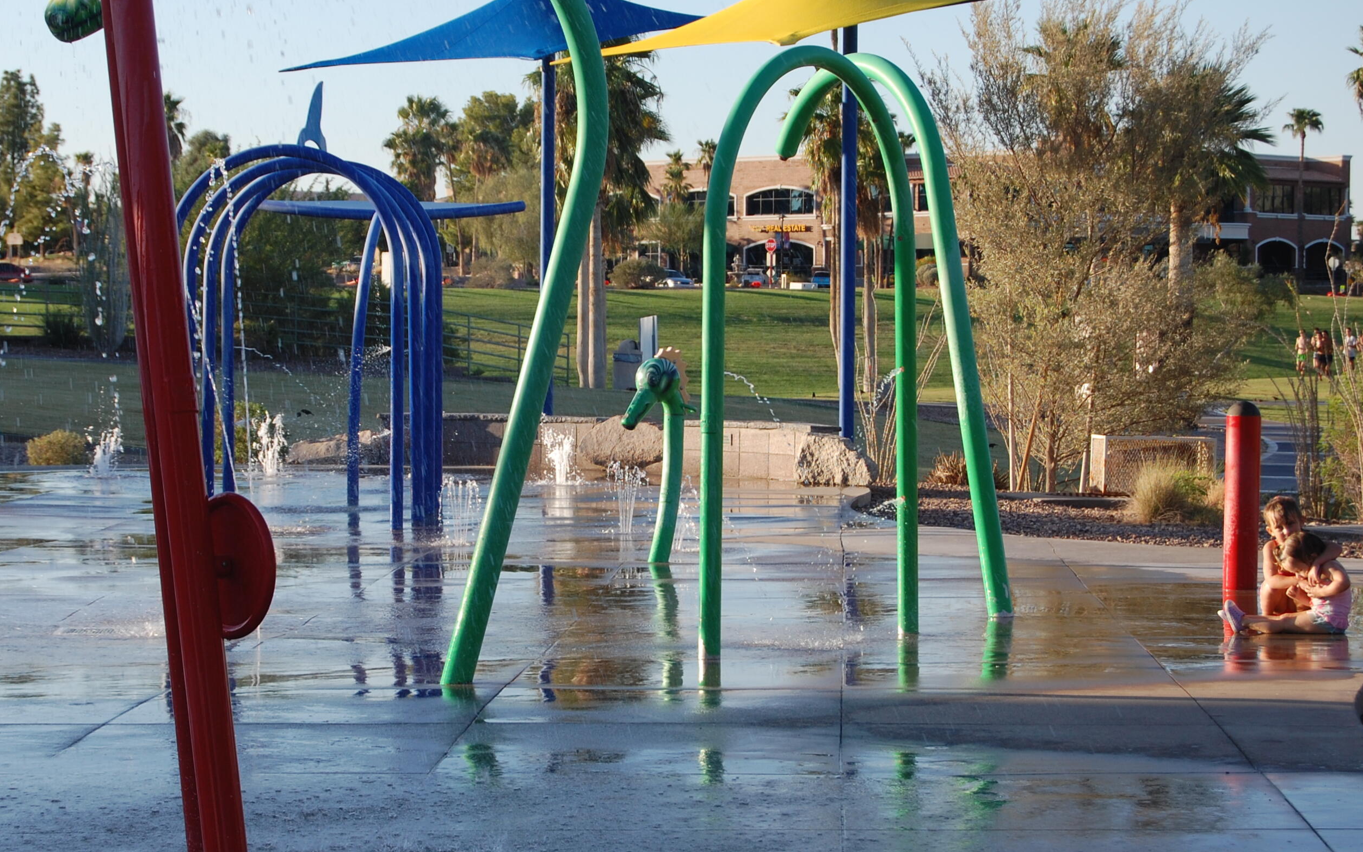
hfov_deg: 20.7
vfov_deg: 13.0
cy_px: 441
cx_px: 597
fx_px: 3738
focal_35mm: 101
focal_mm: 55
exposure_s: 1/200
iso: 200
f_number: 8
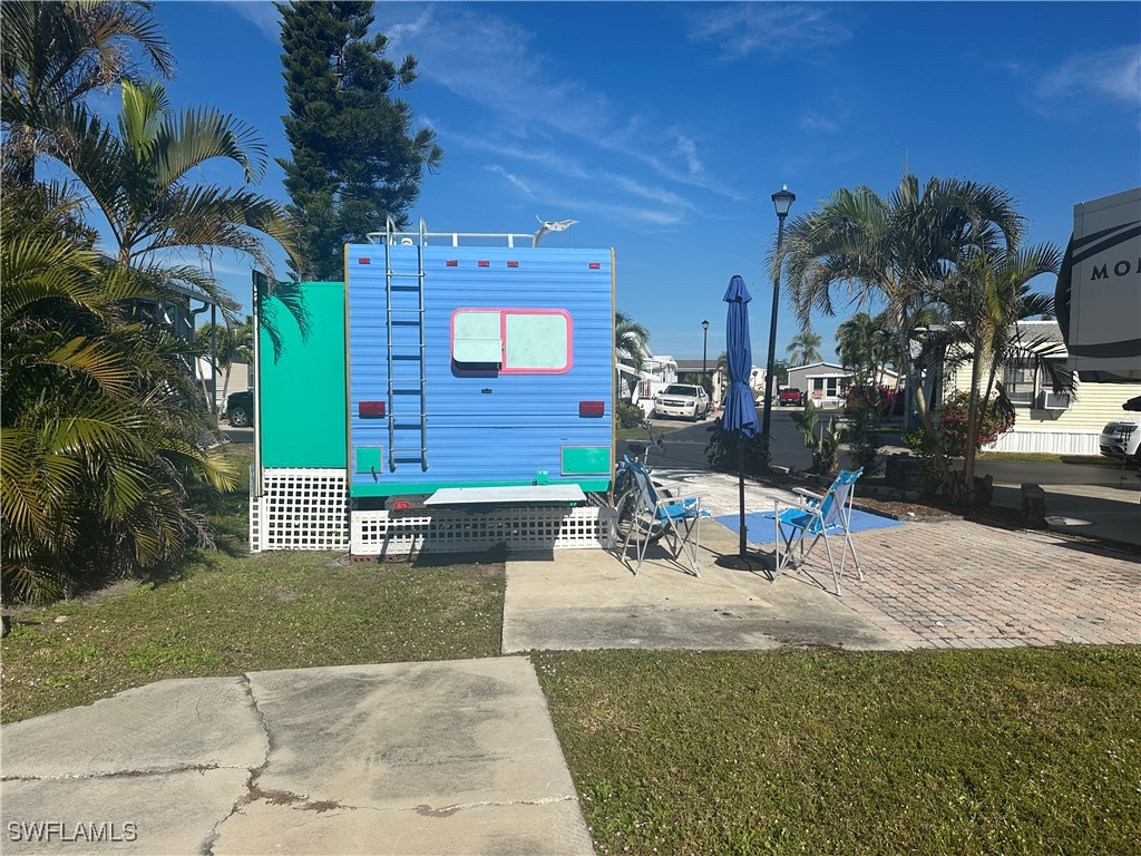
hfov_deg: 71.6
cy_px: 428
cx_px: 570
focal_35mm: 24
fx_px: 791
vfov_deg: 56.8
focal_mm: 6.86
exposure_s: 1/9709
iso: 80
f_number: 1.78
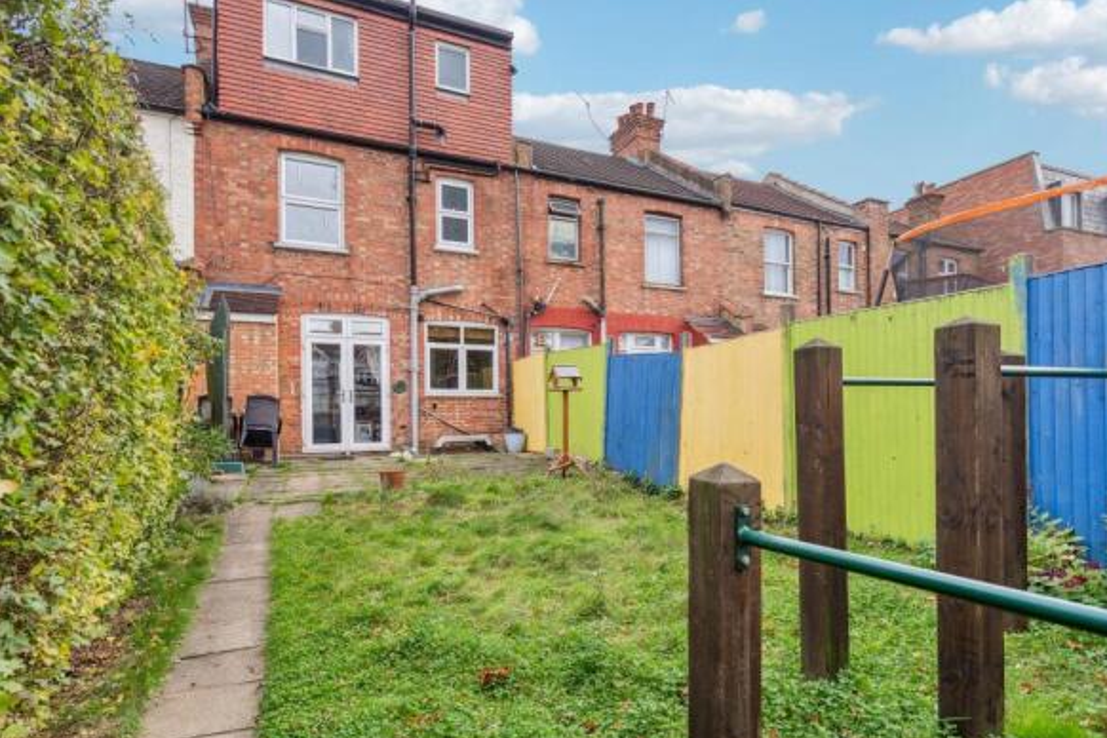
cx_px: 591
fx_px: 553
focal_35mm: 18
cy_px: 414
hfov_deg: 89.9
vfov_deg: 67.1
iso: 320
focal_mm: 16
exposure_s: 1/125
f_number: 5.6
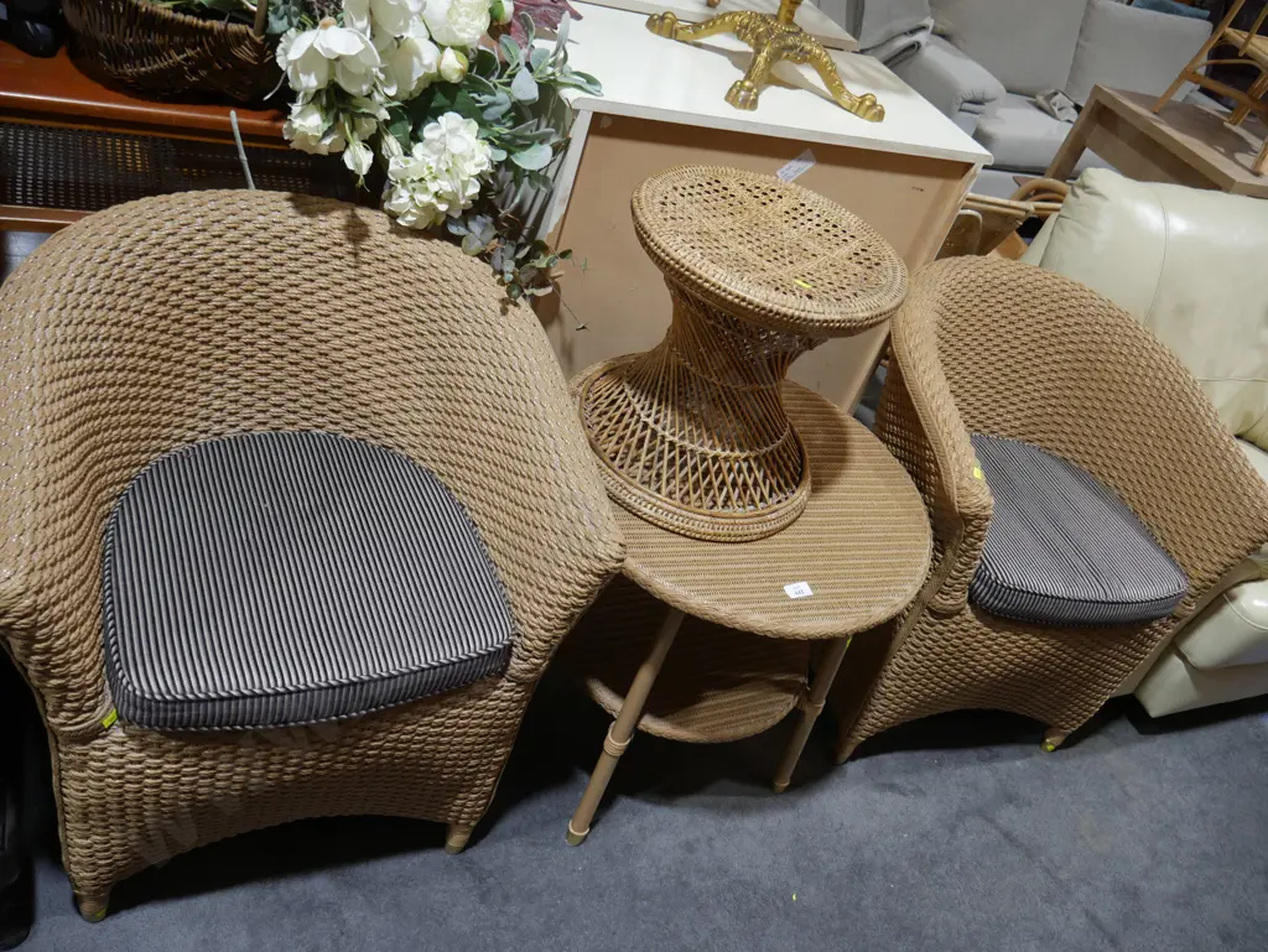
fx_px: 1026
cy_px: 476
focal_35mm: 28
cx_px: 634
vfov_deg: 49.8
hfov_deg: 63.4
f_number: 3.5
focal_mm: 14
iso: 250
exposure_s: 1/60
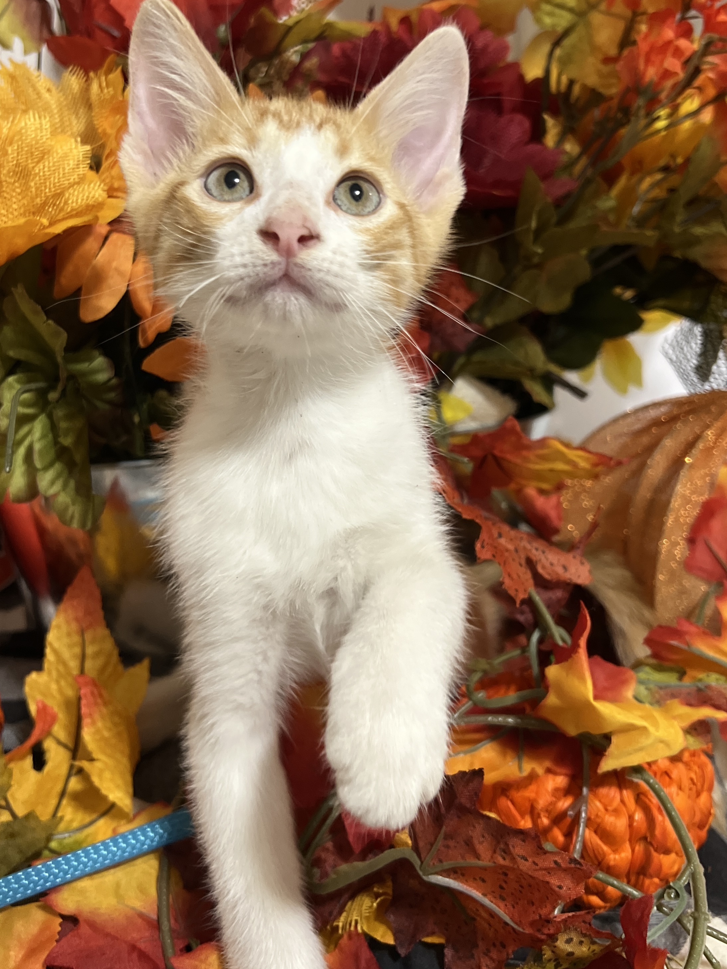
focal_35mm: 36
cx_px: 322
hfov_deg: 39.6
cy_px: 412
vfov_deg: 51.2
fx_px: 1008
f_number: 1.5
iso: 250
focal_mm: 5.7
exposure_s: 1/60
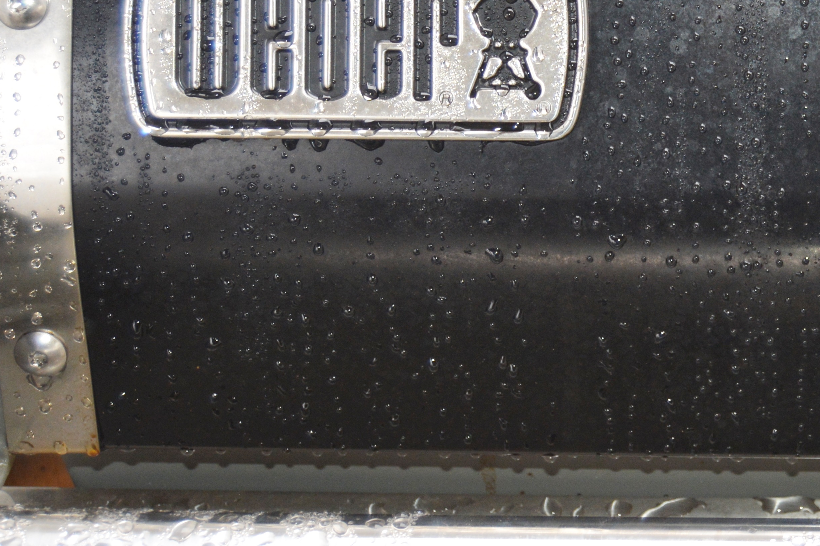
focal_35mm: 110
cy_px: -116
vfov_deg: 12.2
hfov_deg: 18.0
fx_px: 2505
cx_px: 886
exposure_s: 1/60
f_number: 4.2
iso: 450
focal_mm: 30
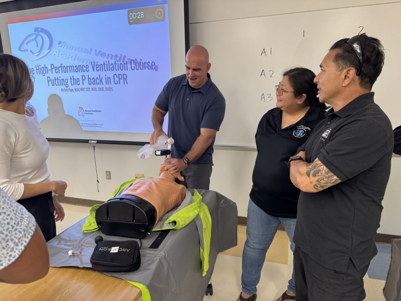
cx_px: 200
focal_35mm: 24
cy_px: 150
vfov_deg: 56.8
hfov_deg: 71.6
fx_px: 278
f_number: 1.78
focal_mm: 6.76
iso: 160
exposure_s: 1/60
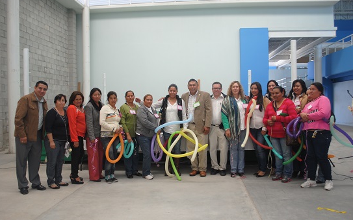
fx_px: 298
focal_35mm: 31
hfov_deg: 61.3
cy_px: 110
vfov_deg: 40.6
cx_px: 176
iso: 220
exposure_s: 1/125
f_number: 3.8
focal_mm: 20
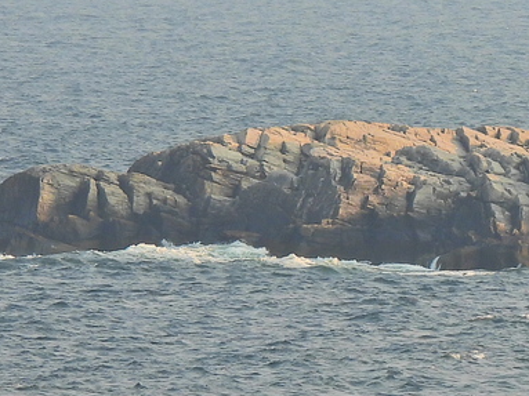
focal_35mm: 1170
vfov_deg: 1.3
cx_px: 704
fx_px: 17874
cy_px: 97
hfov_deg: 1.7
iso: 100
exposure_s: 1/250
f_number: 5
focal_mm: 62.5
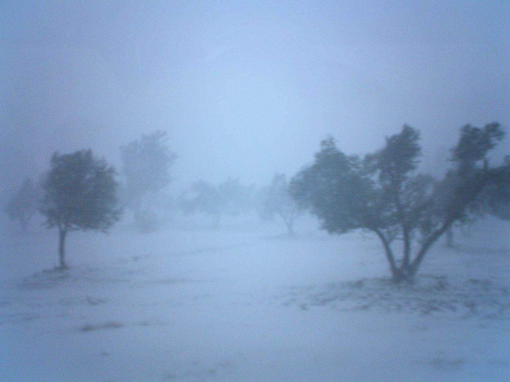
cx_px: 255
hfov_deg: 50.1
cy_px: 191
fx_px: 545
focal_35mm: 37
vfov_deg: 38.7
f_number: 3.5
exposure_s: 1/100
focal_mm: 5.6
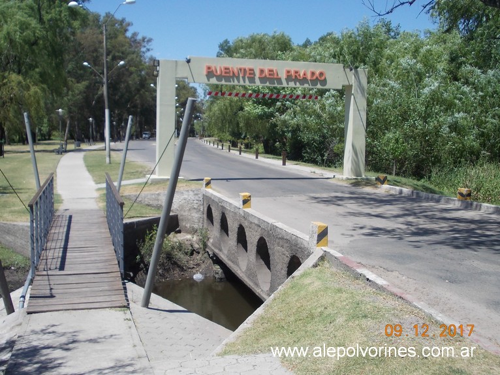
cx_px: 250
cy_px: 188
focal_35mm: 43
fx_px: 621
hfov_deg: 43.9
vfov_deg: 33.6
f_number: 6.5
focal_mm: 6.1
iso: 80
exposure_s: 1/250
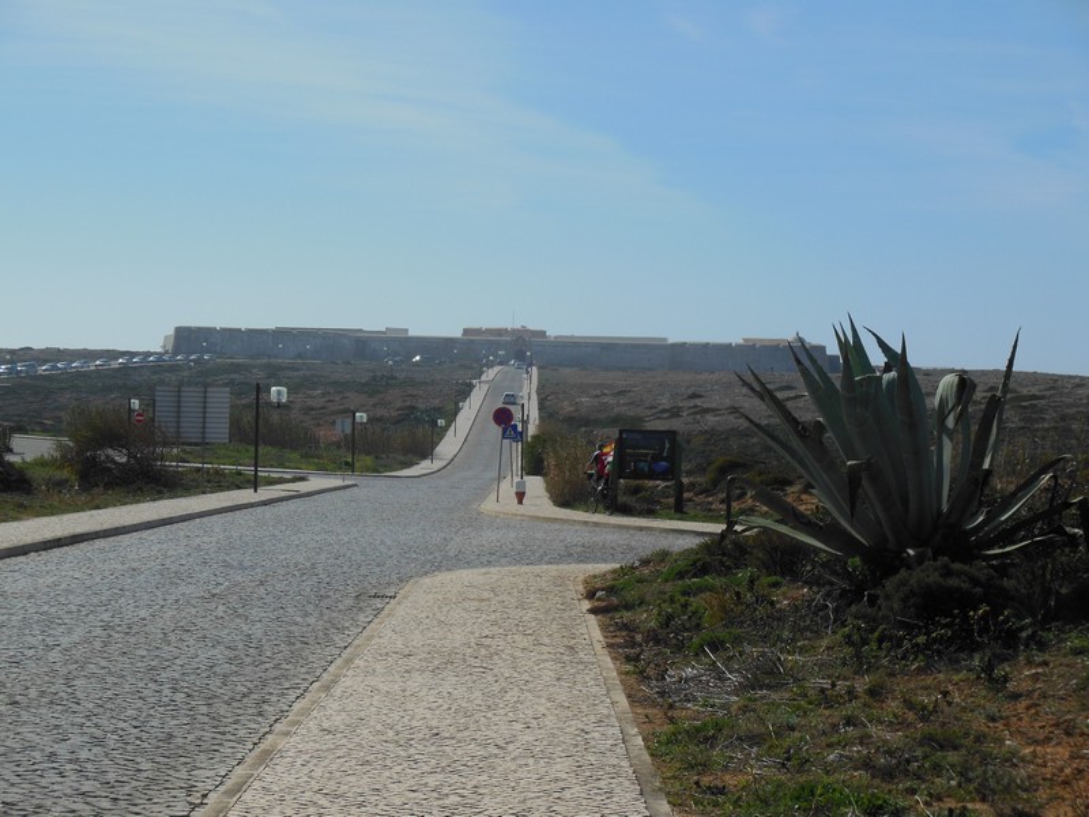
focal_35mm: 87
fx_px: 2737
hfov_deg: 22.5
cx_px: 544
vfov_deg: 17.0
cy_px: 408
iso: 125
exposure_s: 1/500
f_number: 9.1
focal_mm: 15.5
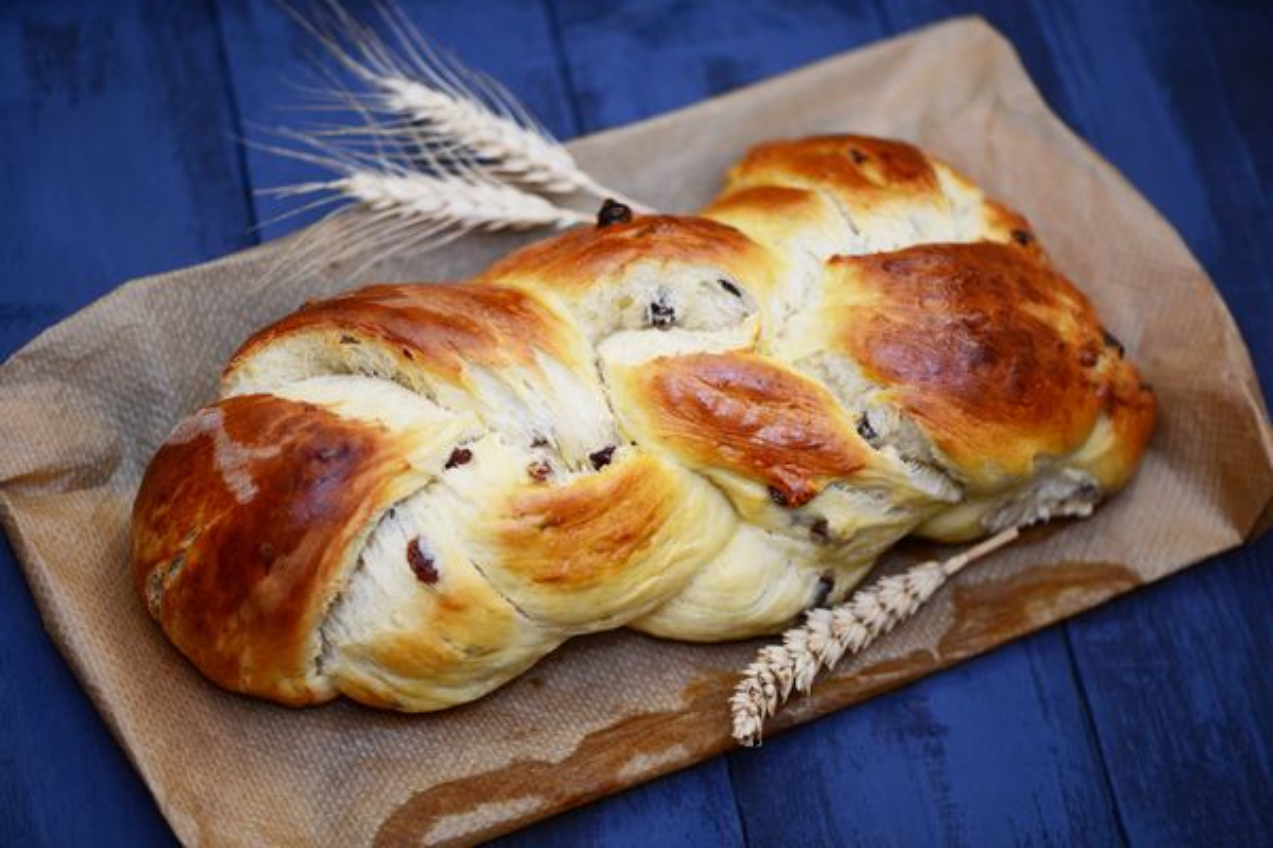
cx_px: 636
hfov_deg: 19.5
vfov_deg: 13.0
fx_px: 3713
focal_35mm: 105
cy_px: 424
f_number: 3
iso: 100
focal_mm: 105
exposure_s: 1/160
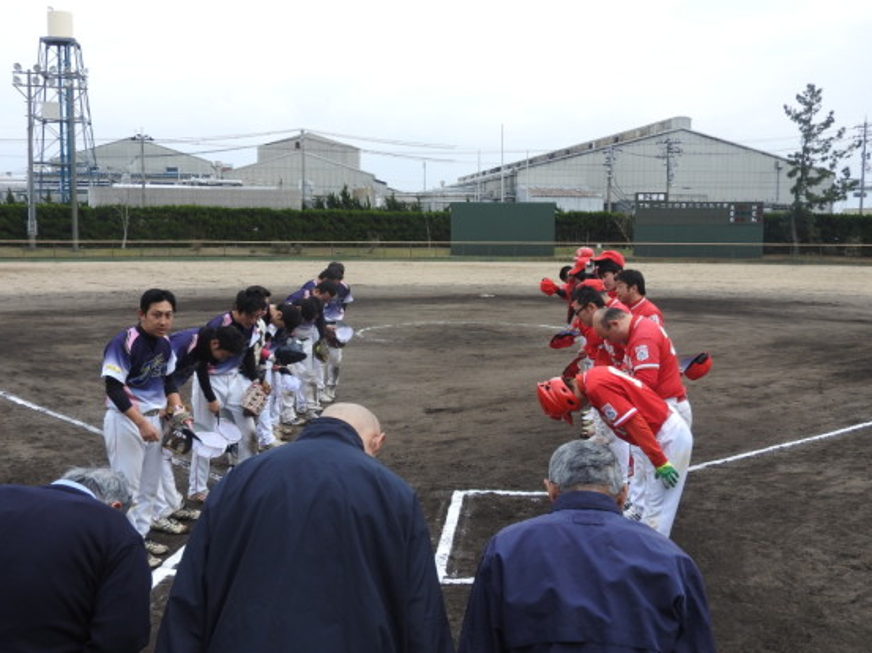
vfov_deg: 37.7
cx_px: 430
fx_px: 957
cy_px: 338
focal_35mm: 38
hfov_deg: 49.0
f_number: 3.8
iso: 100
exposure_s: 1/640
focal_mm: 6.3
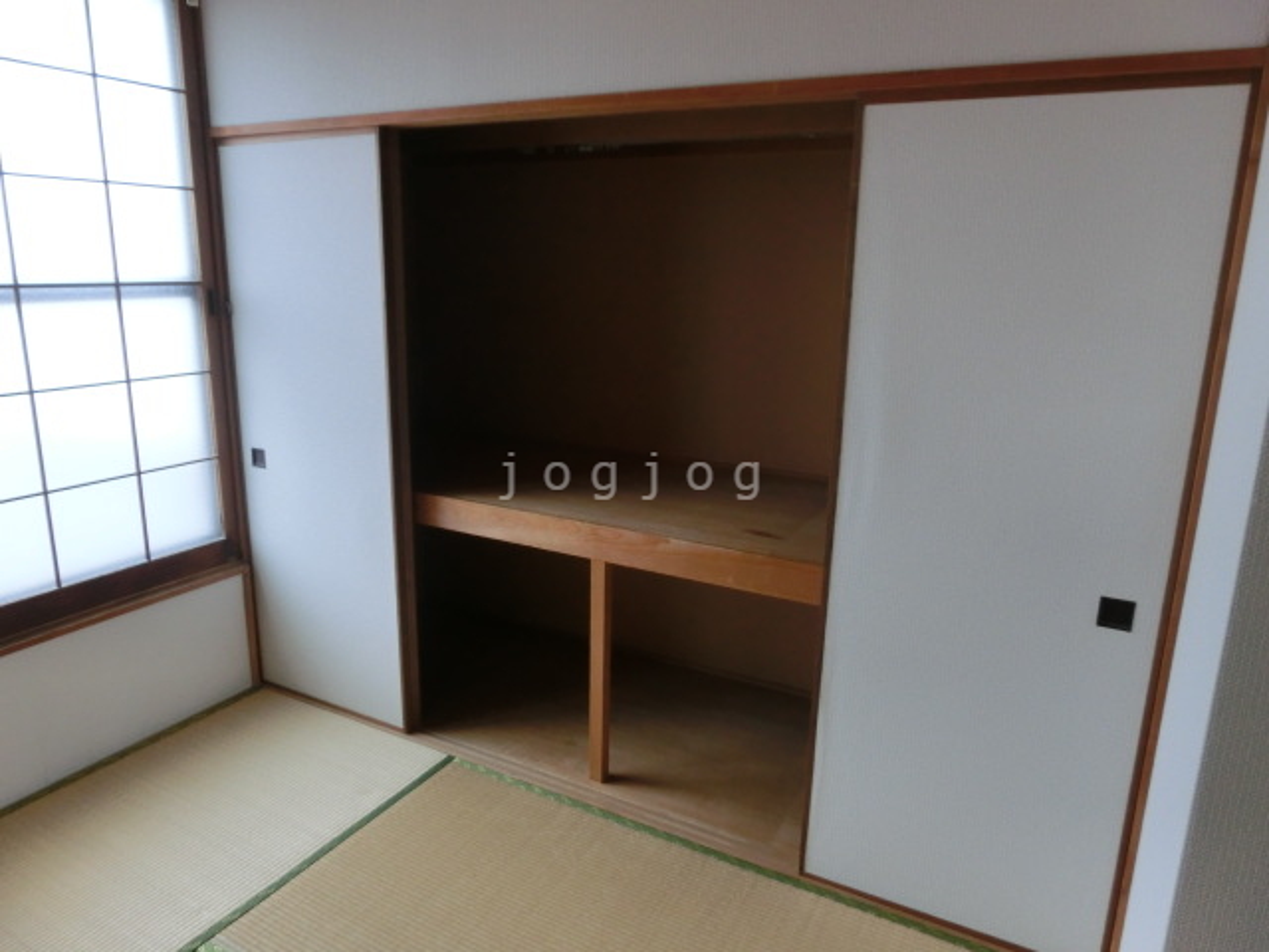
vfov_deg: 56.8
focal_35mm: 24
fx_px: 880
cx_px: 634
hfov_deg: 71.6
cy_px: 476
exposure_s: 1/125
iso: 200
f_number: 3
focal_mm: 4.24
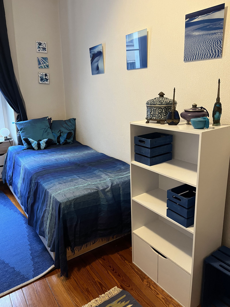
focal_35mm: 26
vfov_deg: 67.3
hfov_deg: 53.1
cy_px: 154
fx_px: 230
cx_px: 115
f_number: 1.6
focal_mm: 5.1
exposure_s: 1/50
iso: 400
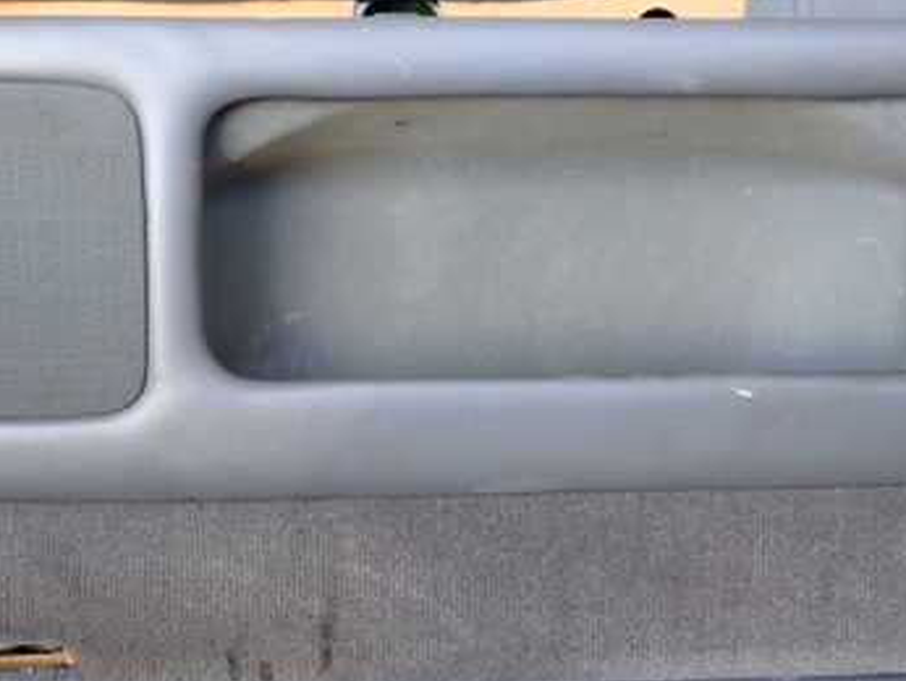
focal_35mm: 52
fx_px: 1362
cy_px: 369
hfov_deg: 36.7
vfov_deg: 28.1
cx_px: 364
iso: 200
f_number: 2.3
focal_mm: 5.4
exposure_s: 1/50
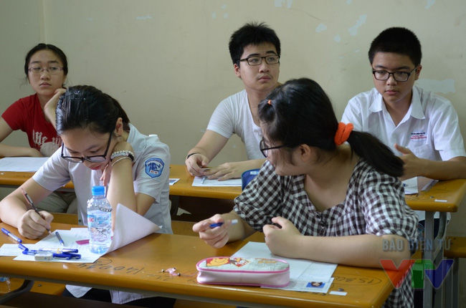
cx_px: 233
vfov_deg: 19.6
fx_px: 891
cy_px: 154
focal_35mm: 69
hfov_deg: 29.3
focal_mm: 46
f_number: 5.6
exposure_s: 1/30
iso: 640
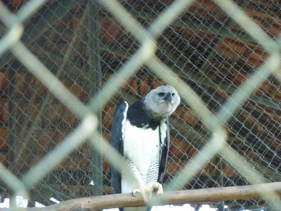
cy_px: 106
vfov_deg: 5.0
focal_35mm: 300
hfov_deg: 6.6
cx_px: 140
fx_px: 2435
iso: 800
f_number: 4.9
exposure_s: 1/100
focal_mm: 49.2
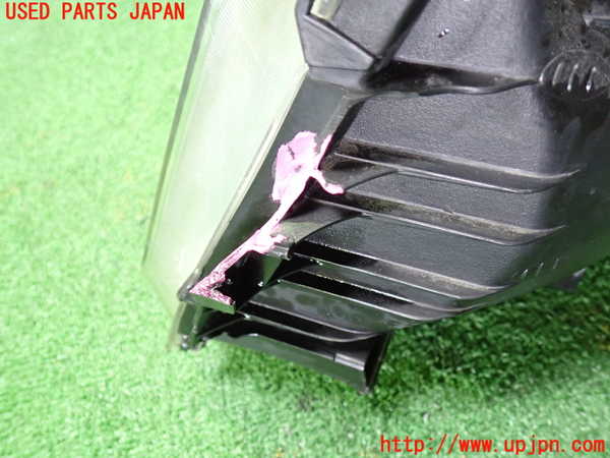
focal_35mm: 30
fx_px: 529
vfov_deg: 46.8
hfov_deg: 60.0
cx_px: 305
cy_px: 229
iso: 640
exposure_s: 1/30
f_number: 2.3
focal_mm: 5.4
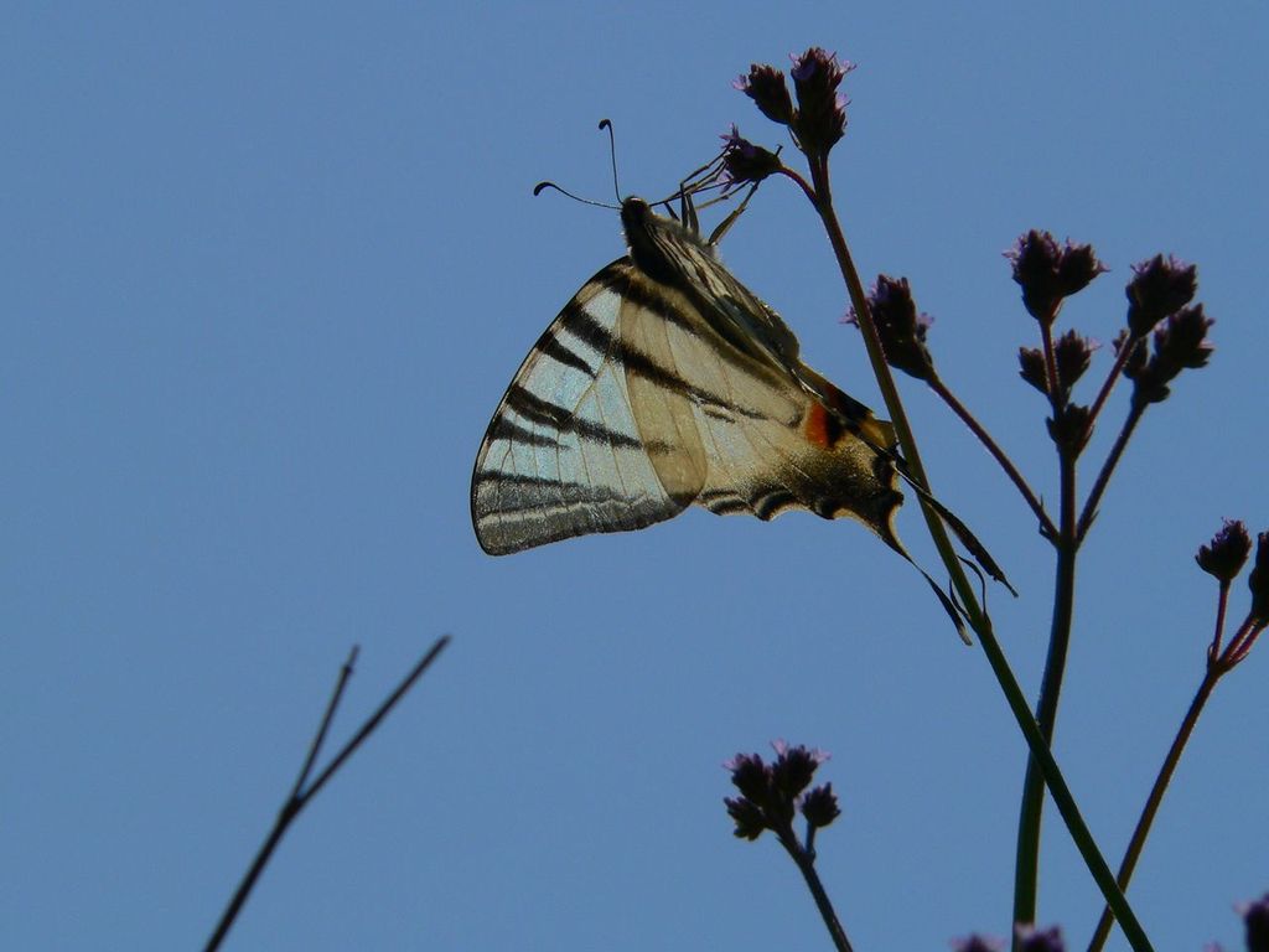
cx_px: 634
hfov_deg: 4.6
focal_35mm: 432
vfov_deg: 3.4
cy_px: 476
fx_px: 15837
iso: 80
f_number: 8
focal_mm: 72
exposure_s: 1/1000
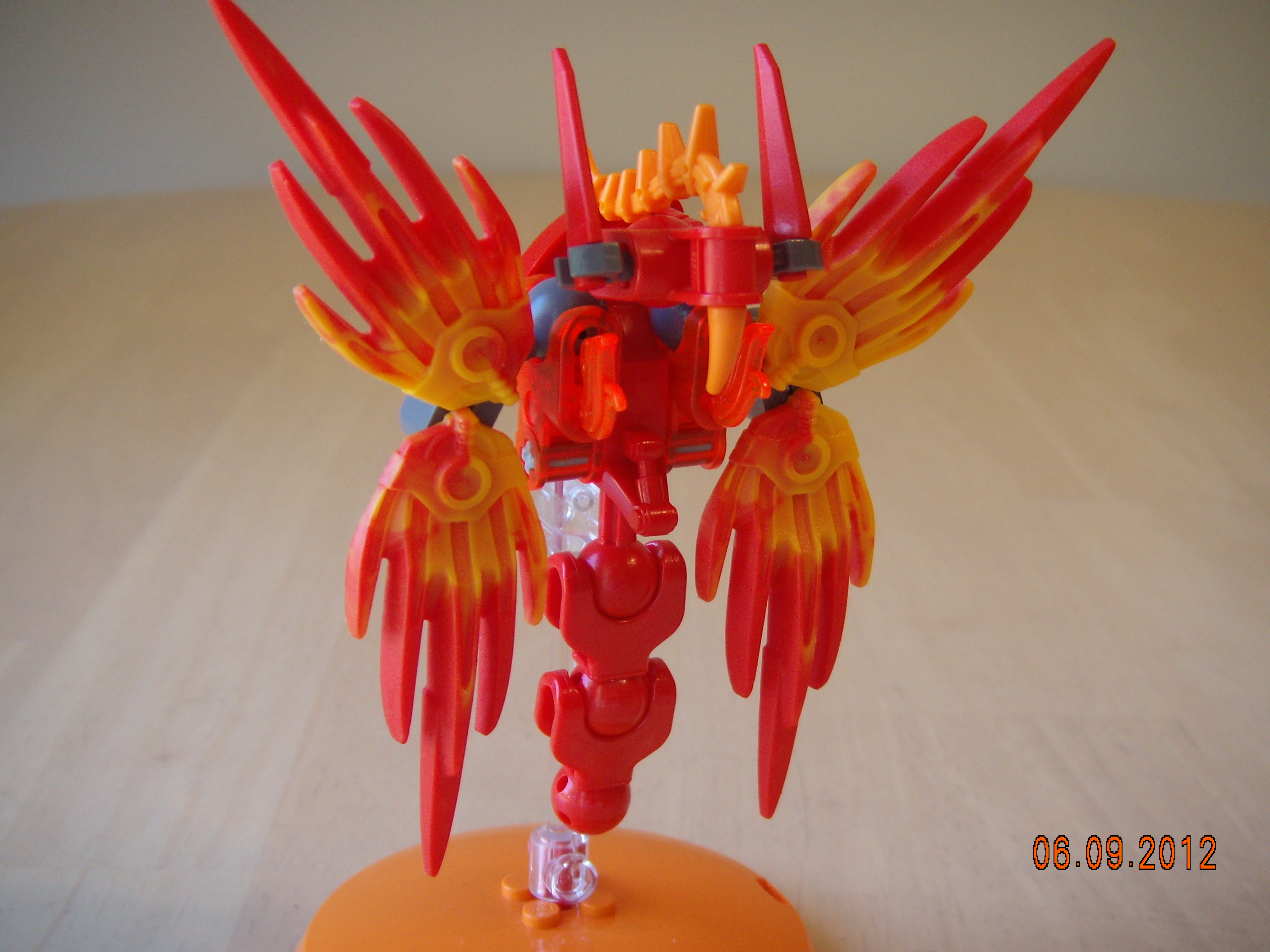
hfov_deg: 36.2
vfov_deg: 27.5
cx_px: 635
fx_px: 1944
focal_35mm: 53
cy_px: 476
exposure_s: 1/22.6
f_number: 3.7
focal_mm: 8.9
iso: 100
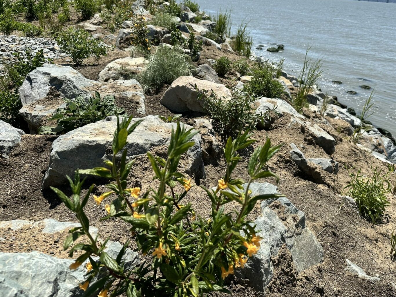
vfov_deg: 51.3
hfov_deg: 65.1
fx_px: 309
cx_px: 223
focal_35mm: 27
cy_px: 134
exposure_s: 1/5000
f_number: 1.78
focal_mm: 6.86
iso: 80
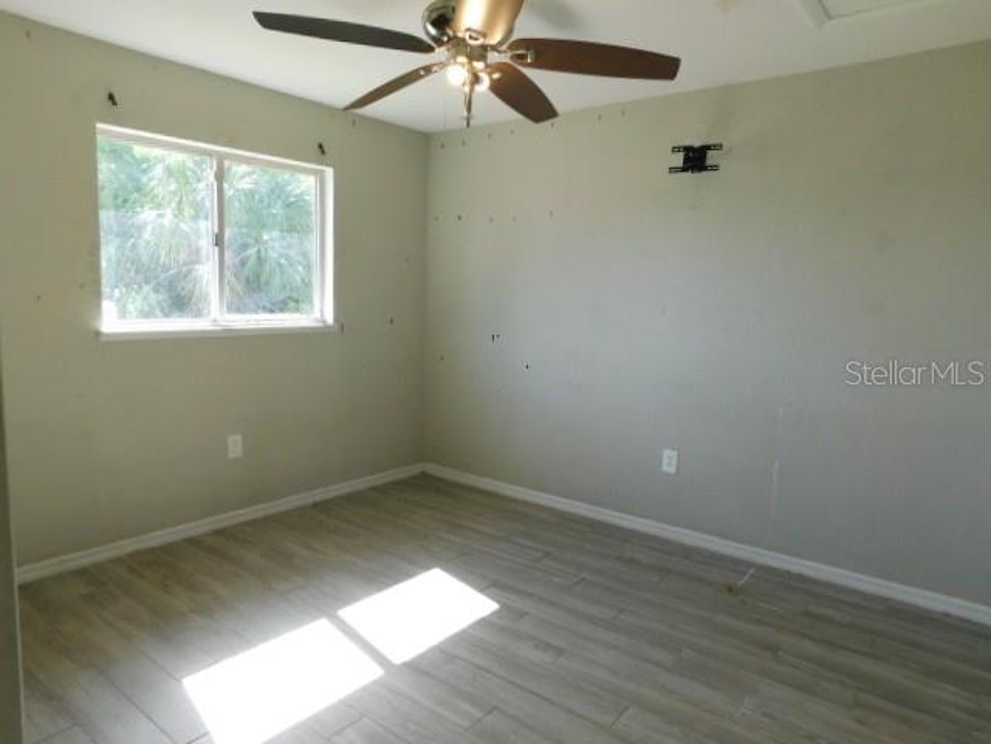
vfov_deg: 58.9
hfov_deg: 73.9
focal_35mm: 23
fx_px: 658
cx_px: 496
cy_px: 372
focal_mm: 4
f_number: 3
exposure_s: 1/125
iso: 125
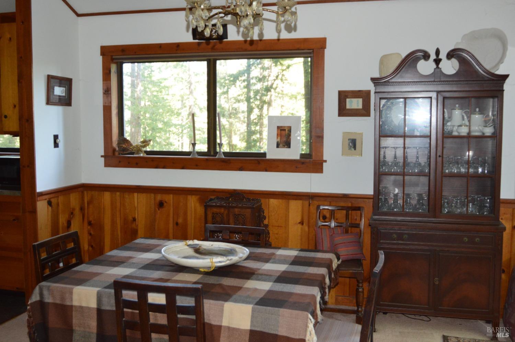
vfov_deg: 36.8
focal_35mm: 36
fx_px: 514
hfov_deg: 53.2
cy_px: 171
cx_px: 258
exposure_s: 1/60
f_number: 3.5
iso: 1250
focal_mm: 24
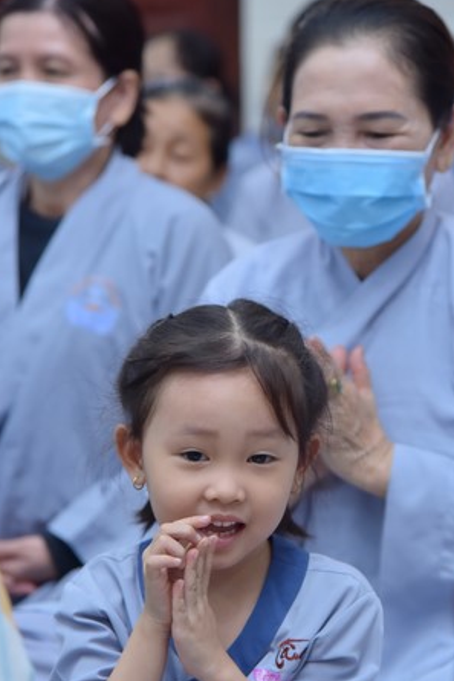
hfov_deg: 9.4
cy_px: 425
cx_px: 209
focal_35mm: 146
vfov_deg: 14.0
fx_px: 2759
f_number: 5
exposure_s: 1/125
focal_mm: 100
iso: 1000
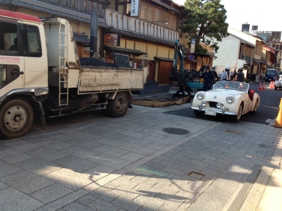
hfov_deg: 52.7
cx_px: 141
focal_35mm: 35
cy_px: 106
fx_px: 285
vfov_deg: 40.6
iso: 50
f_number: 2.4
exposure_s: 1/420
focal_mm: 4.28
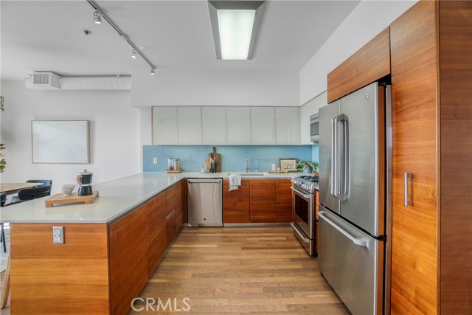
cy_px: 158
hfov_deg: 100.4
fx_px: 197
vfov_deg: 77.4
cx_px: 236
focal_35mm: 15
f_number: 5
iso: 400
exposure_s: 1/25
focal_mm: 10
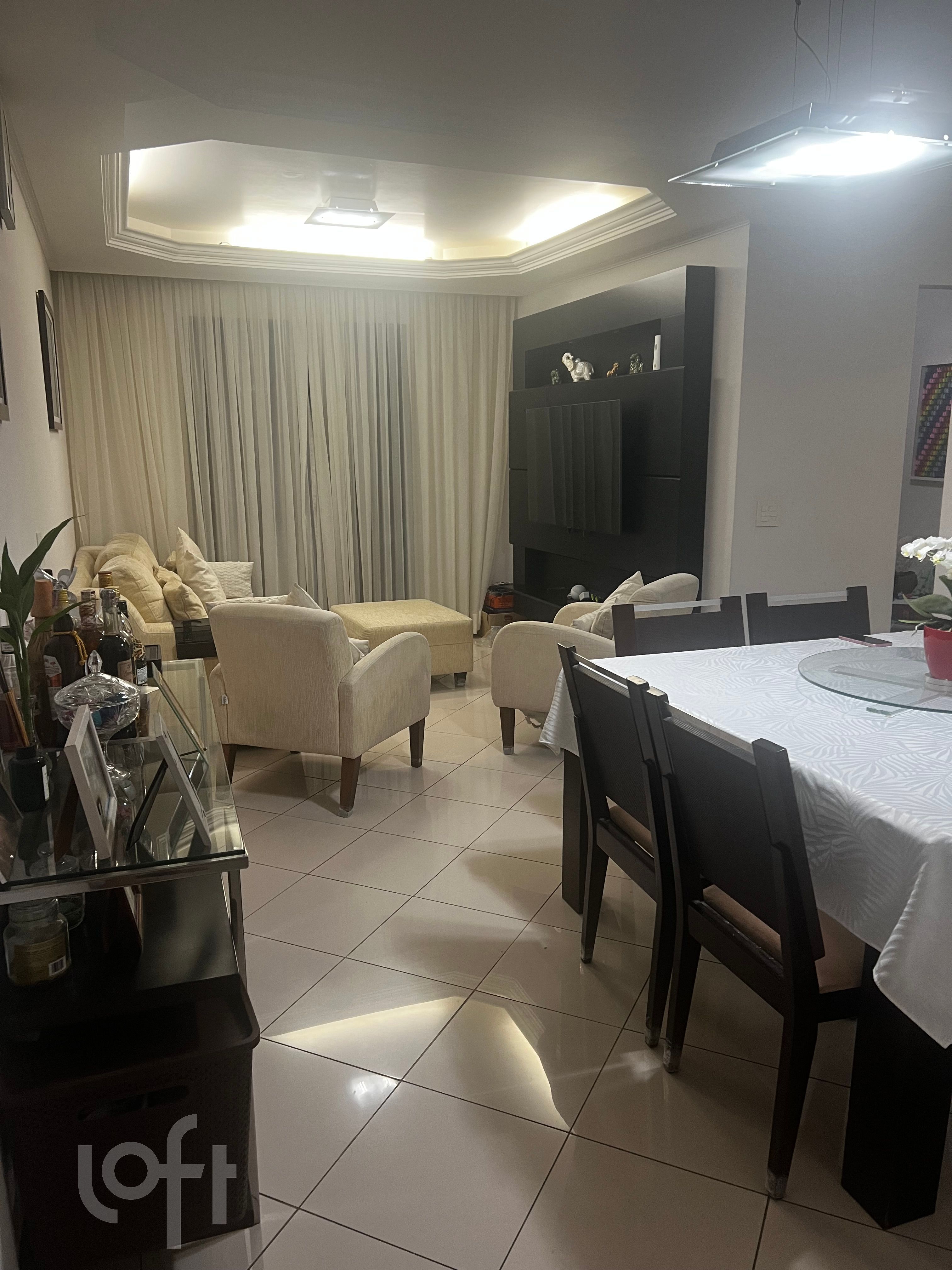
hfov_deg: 53.1
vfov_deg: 67.3
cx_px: 476
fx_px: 953
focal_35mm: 26
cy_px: 635
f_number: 1.5
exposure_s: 1/60
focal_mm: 5.7
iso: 160
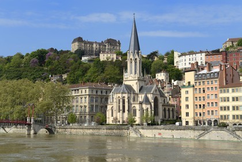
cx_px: 121
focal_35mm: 62
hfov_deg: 32.4
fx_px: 417
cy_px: 81
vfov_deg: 21.9
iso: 200
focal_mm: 62
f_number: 13
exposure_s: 1/250
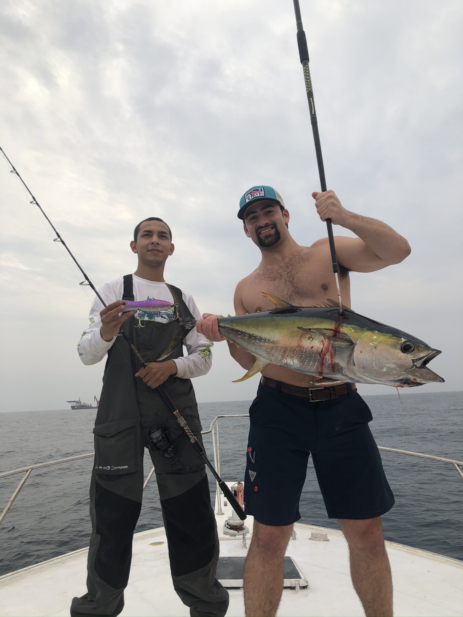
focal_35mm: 28
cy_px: 308
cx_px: 232
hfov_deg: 49.7
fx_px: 499
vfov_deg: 63.4
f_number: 1.8
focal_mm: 3.99
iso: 32
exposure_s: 1/120
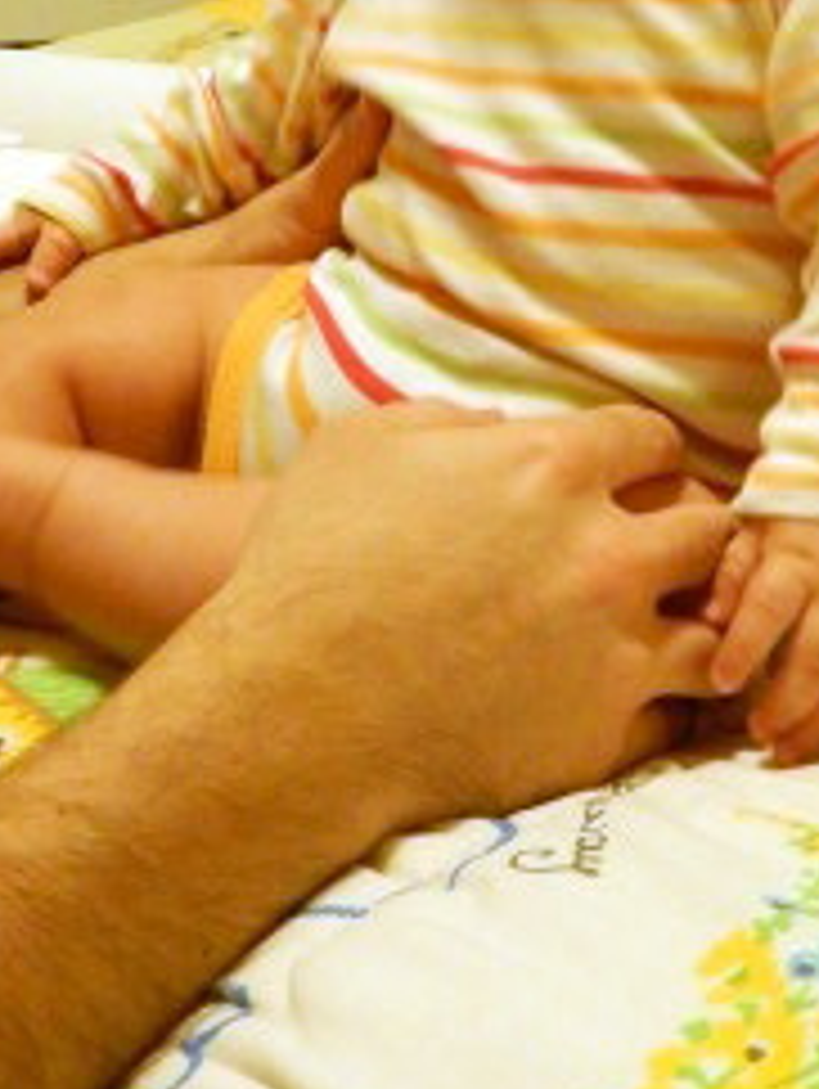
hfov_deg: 22.3
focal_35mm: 66
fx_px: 2078
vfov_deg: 27.8
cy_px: 32
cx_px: 454
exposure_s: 1/6
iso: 800
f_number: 3.4
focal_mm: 4.5
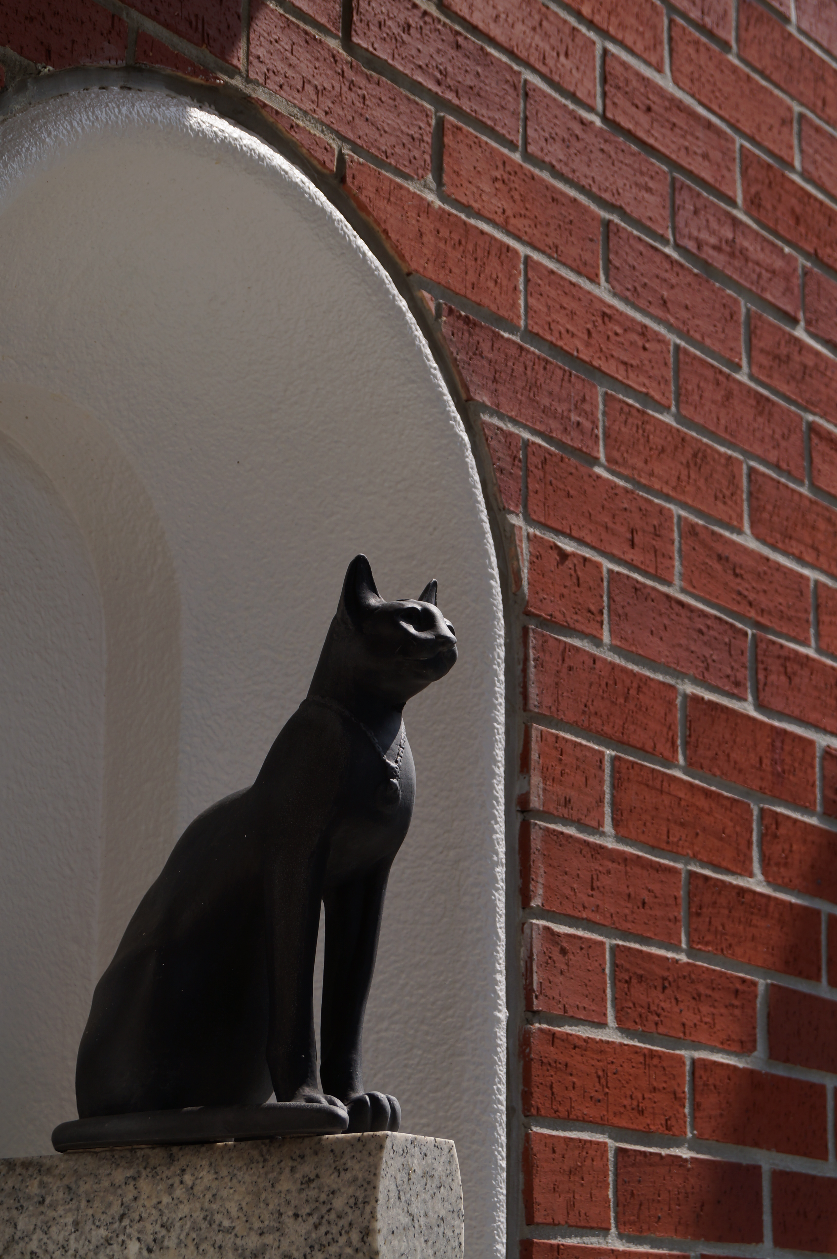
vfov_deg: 24.8
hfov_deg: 16.6
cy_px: 630
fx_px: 2866
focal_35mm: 82
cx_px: 418
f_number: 9
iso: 100
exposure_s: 1/320
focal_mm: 55
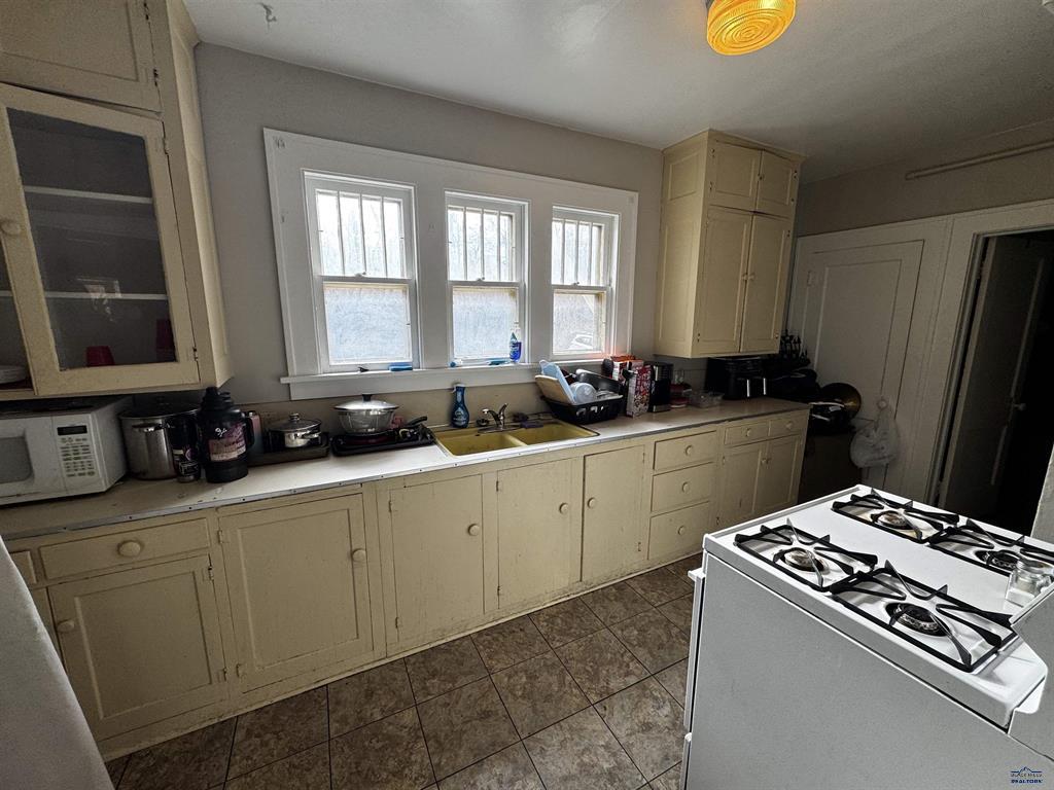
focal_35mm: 14
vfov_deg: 85.7
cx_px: 527
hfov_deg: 102.1
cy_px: 395
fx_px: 426
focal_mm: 2.22
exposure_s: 1/120
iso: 64
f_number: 2.2
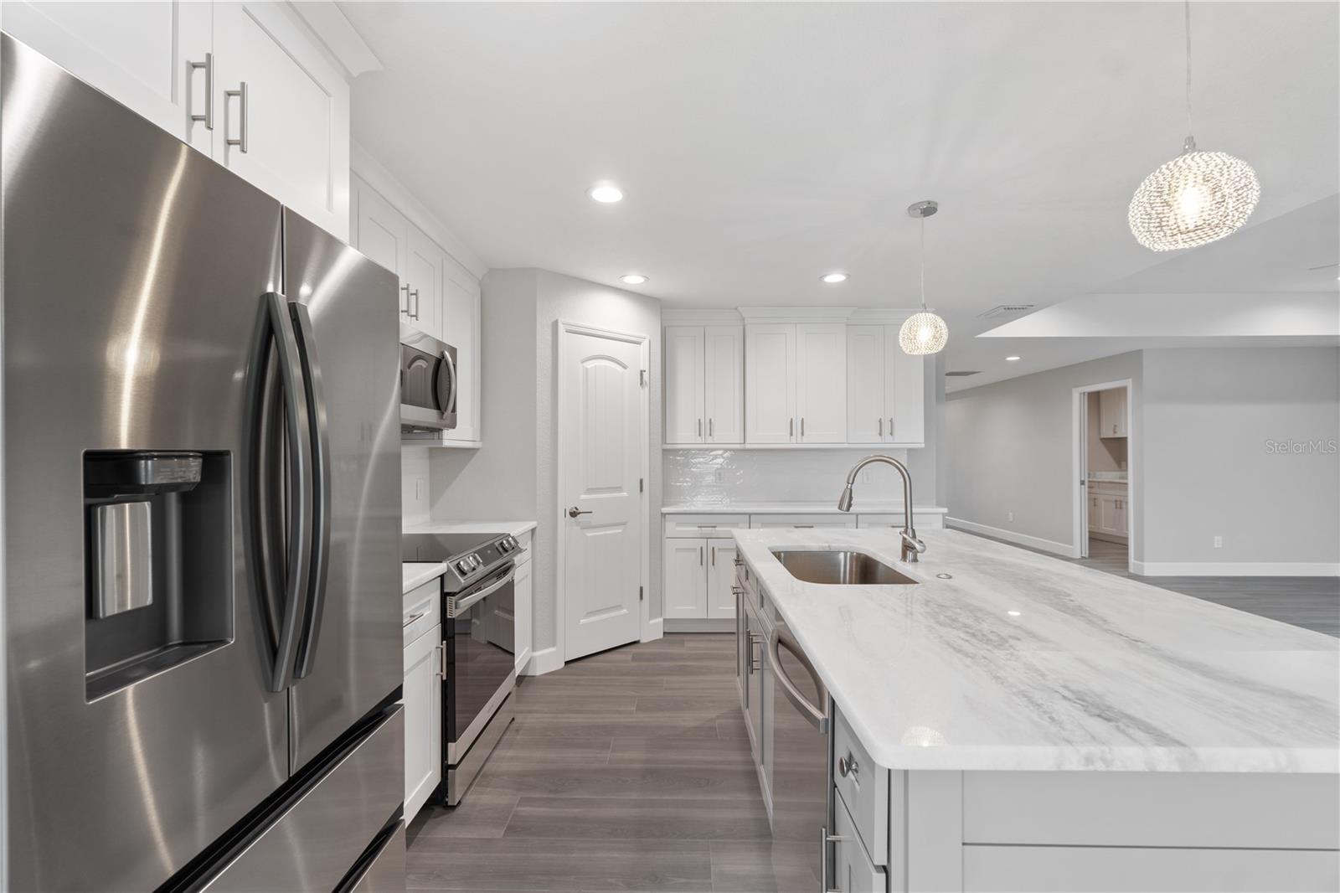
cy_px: 446
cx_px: 670
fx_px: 558
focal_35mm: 15
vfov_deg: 77.3
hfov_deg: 100.4
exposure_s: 1.3
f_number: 8
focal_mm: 10
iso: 100
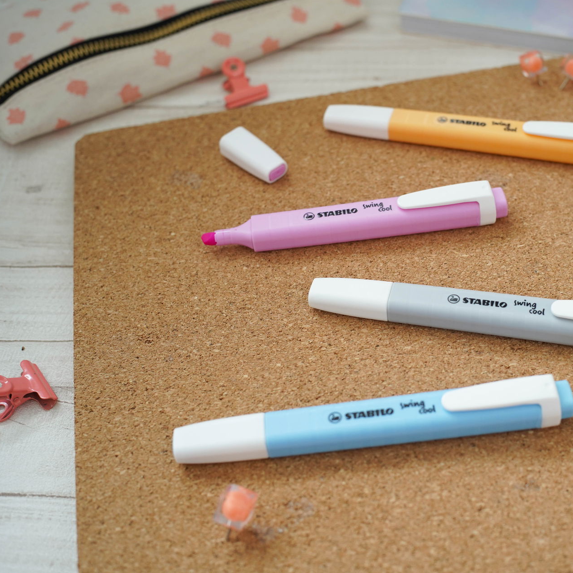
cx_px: 410
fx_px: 843
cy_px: 284
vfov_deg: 37.6
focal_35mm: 45
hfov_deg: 36.9
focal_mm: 35
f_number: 5
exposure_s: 1/100
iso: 800
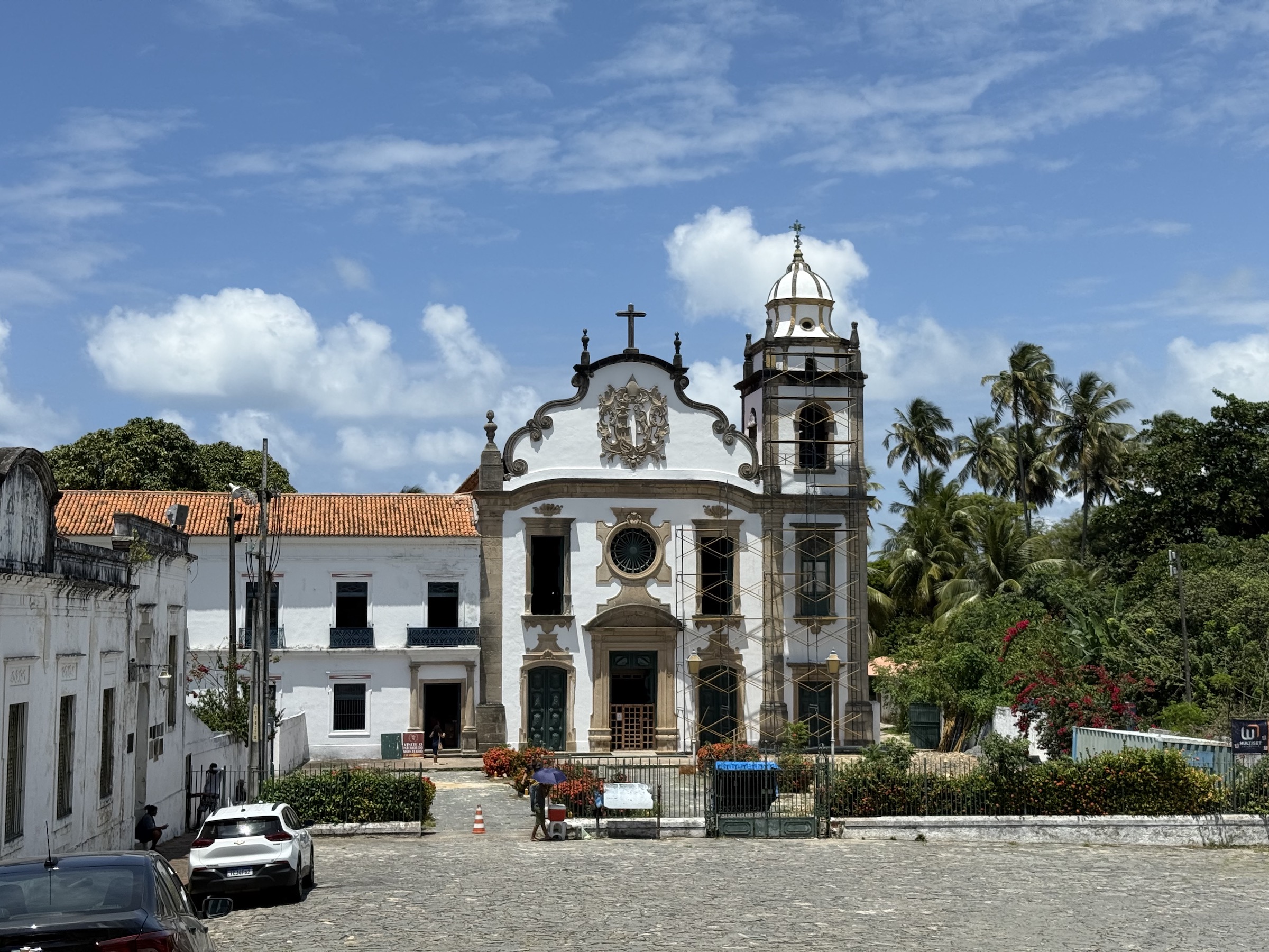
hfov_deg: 39.7
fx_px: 1760
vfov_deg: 30.3
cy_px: 476
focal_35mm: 48
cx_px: 634
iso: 64
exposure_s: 1/7143
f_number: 1.78
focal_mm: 6.76
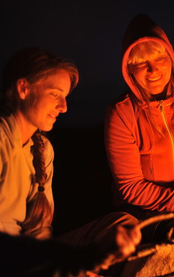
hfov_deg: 16.4
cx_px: 192
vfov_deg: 26.8
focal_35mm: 77
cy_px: 138
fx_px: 584
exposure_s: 1/60
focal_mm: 50
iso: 1000
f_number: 1.8
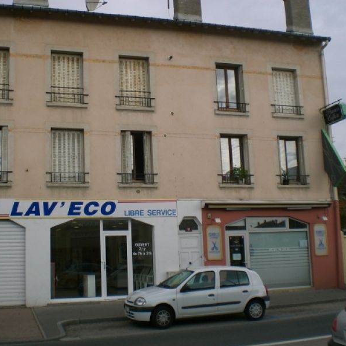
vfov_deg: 37.6
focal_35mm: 45
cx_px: 141
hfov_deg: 37.4
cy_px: 173
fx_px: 509
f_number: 4.4
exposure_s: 1/400
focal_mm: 6.3
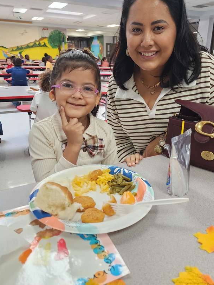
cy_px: 132
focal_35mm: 29
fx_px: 239
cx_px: 122
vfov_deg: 61.6
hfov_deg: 48.1
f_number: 1.8
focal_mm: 6.4
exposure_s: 1/120
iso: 640
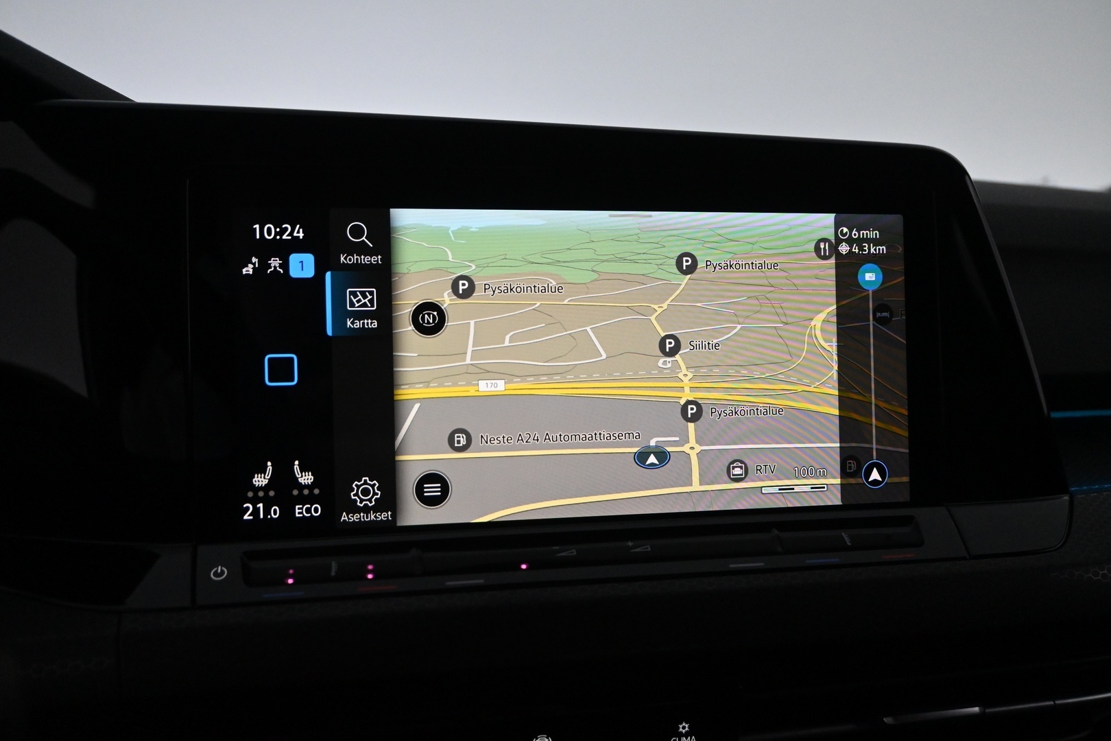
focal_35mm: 30
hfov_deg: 61.9
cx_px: 556
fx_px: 926
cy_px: 370
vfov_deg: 43.6
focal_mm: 20
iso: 3200
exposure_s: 1/320
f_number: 3.8
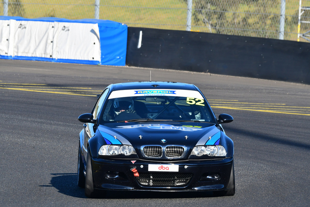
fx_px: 3876
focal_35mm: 450
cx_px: 155
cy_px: 104
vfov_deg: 3.1
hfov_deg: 4.6
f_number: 11
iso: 500
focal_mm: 300
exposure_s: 1/400
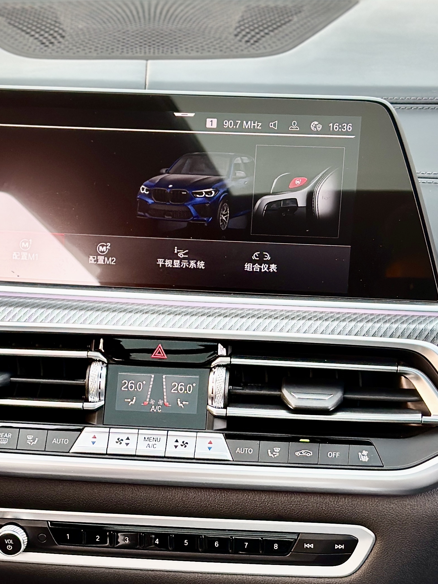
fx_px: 1569
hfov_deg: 15.9
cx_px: 149
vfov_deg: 20.8
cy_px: 486
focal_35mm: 93
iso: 125
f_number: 1.78
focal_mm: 6.86
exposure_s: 1/49
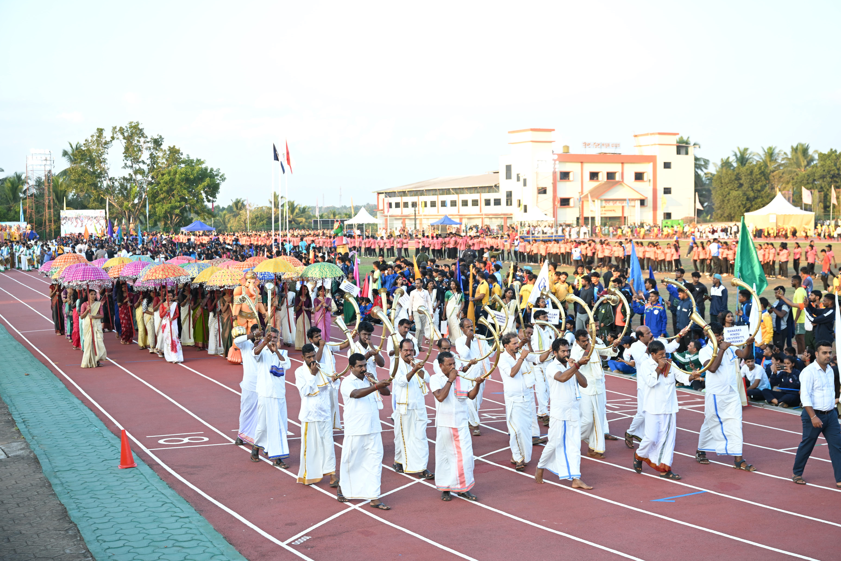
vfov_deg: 28.1
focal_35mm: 48
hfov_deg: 41.1
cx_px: 420
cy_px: 280
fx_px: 1121
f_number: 4.5
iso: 400
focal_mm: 48
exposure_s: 1/200
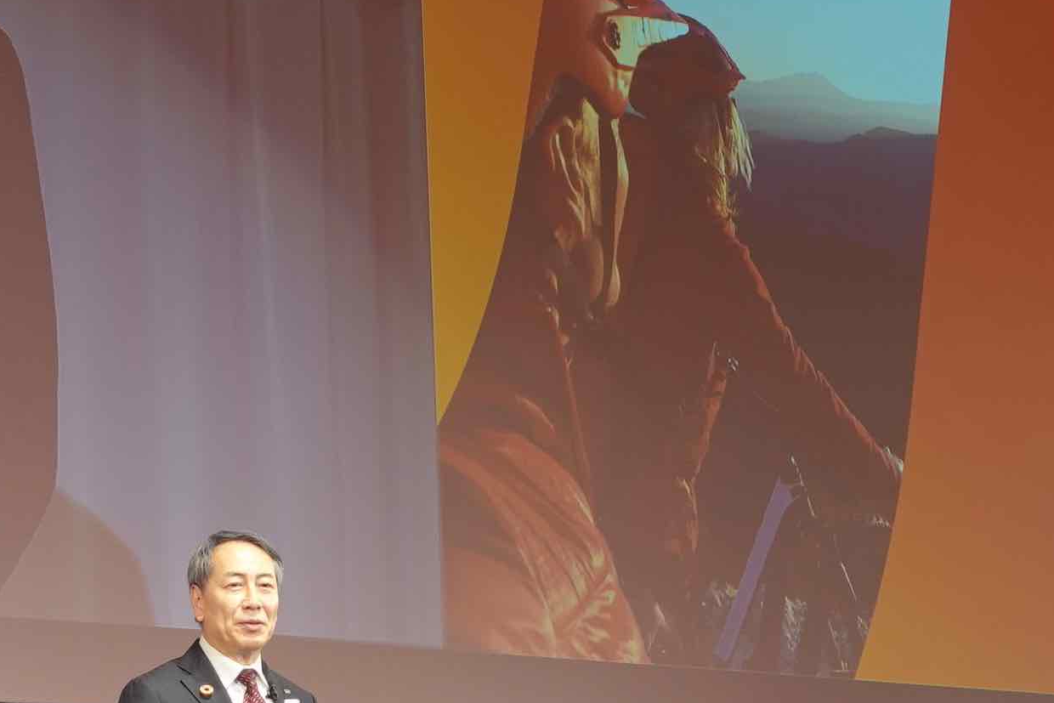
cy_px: 371
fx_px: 3396
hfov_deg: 17.4
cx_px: 148
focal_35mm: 116
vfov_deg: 11.8
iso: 125
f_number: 2.8
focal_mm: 13.72
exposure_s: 1/50
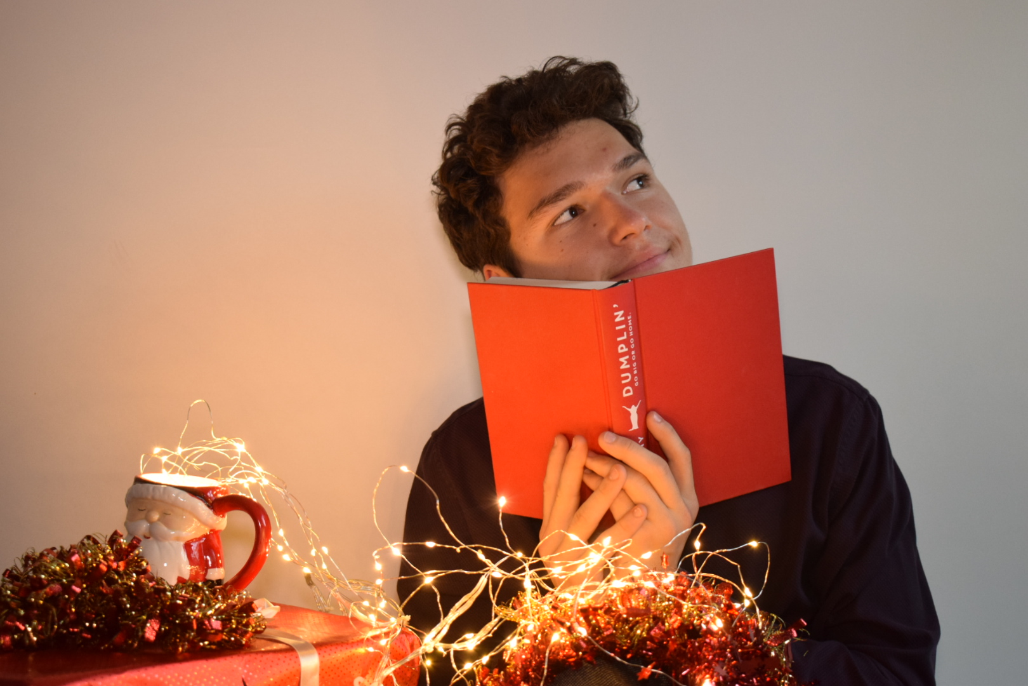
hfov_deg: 37.9
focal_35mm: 52
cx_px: 514
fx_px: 1499
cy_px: 343
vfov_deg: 25.8
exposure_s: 1/60
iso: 1250
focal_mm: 35
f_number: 4.5
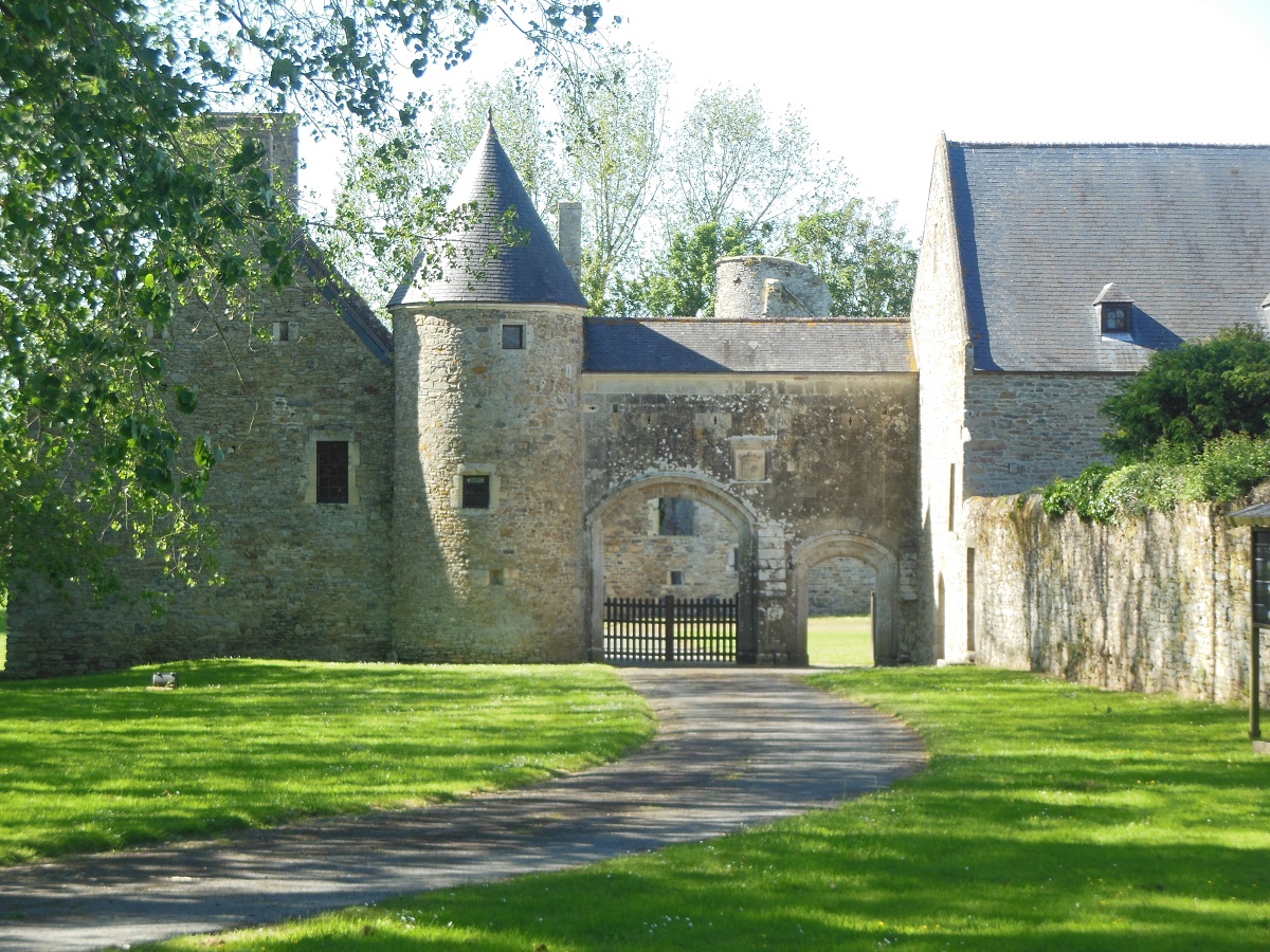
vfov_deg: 17.0
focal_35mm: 87
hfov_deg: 22.5
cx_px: 635
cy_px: 476
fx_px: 3192
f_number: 4.6
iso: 125
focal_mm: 15.5
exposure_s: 1/200
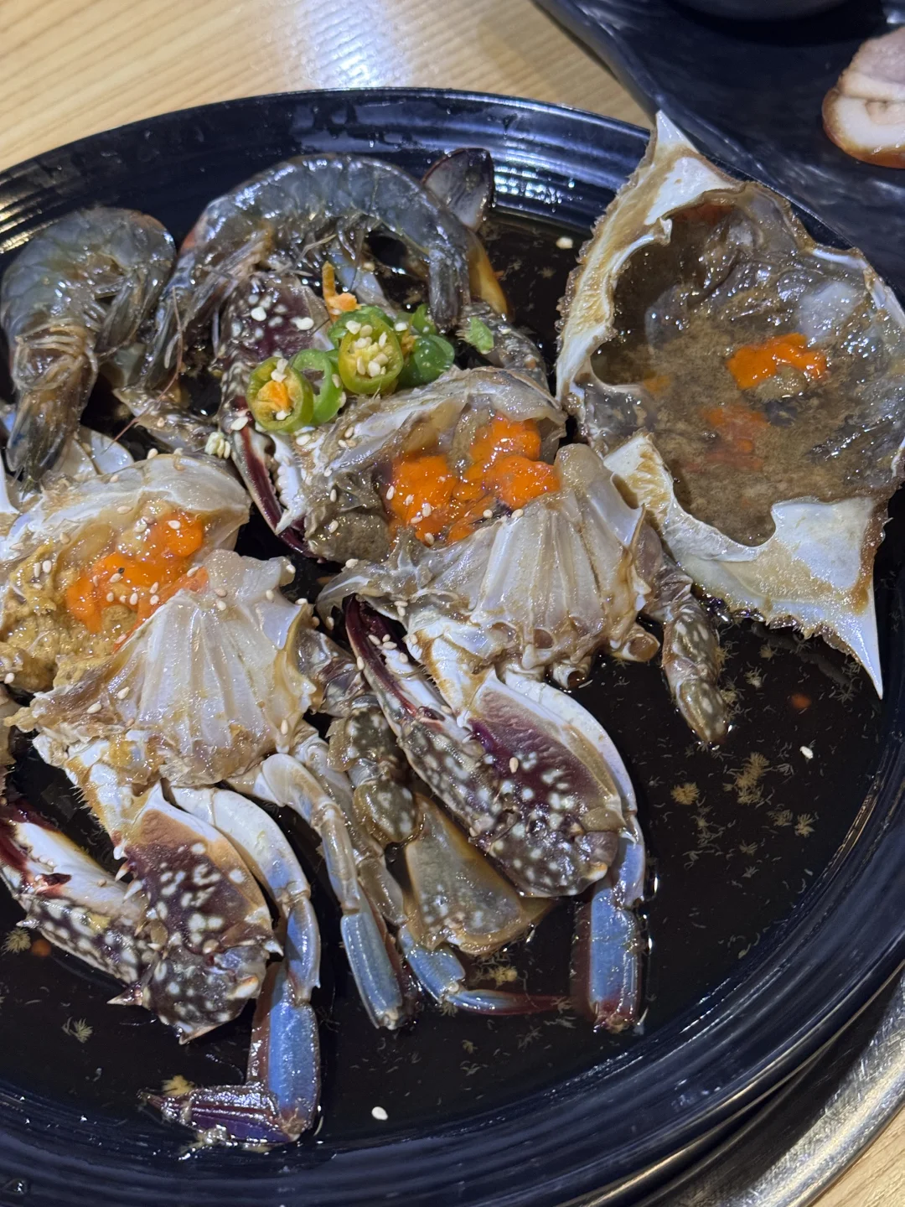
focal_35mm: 48
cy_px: 604
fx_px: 1673
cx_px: 452
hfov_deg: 30.3
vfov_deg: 39.7
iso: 320
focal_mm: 6.76
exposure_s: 1/40
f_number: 1.78
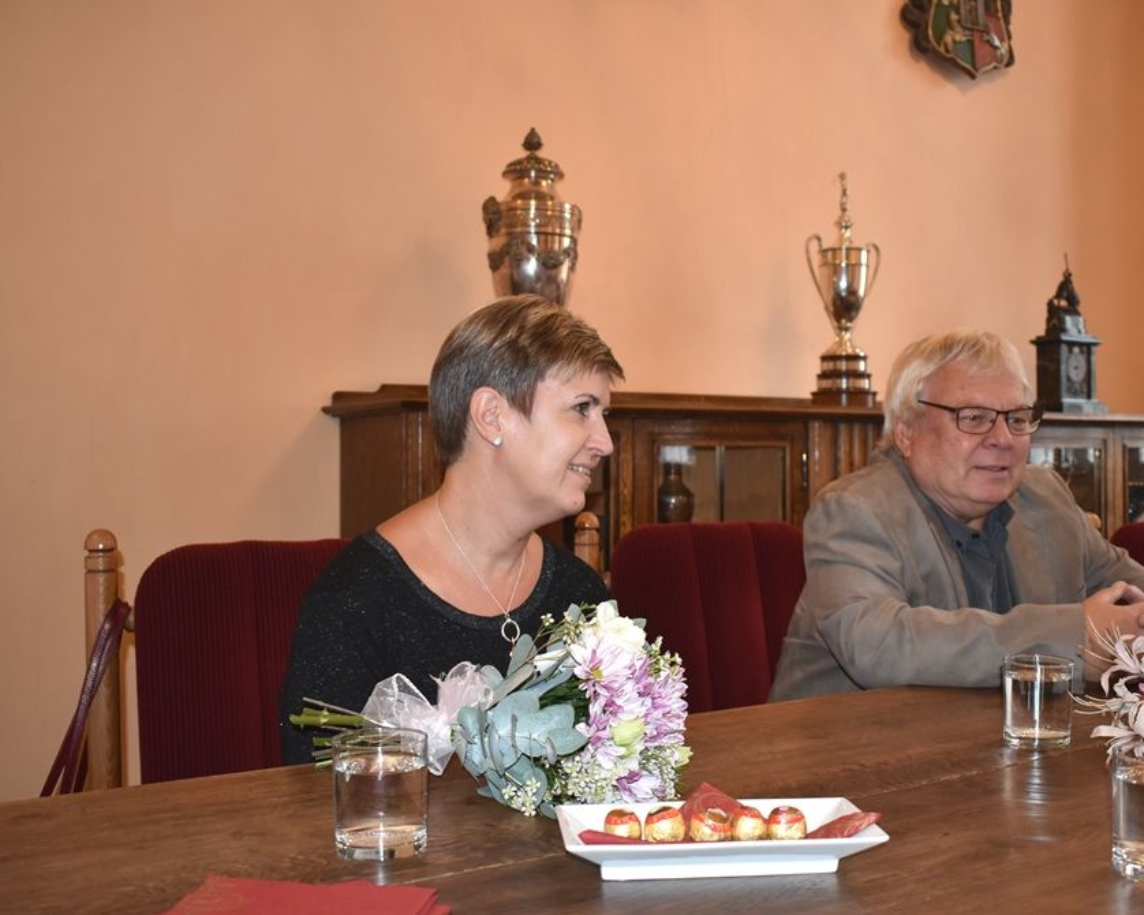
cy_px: 450
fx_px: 1340
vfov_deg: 37.7
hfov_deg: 46.2
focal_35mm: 40
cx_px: 628
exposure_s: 1/60
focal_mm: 23
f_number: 3.8
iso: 800
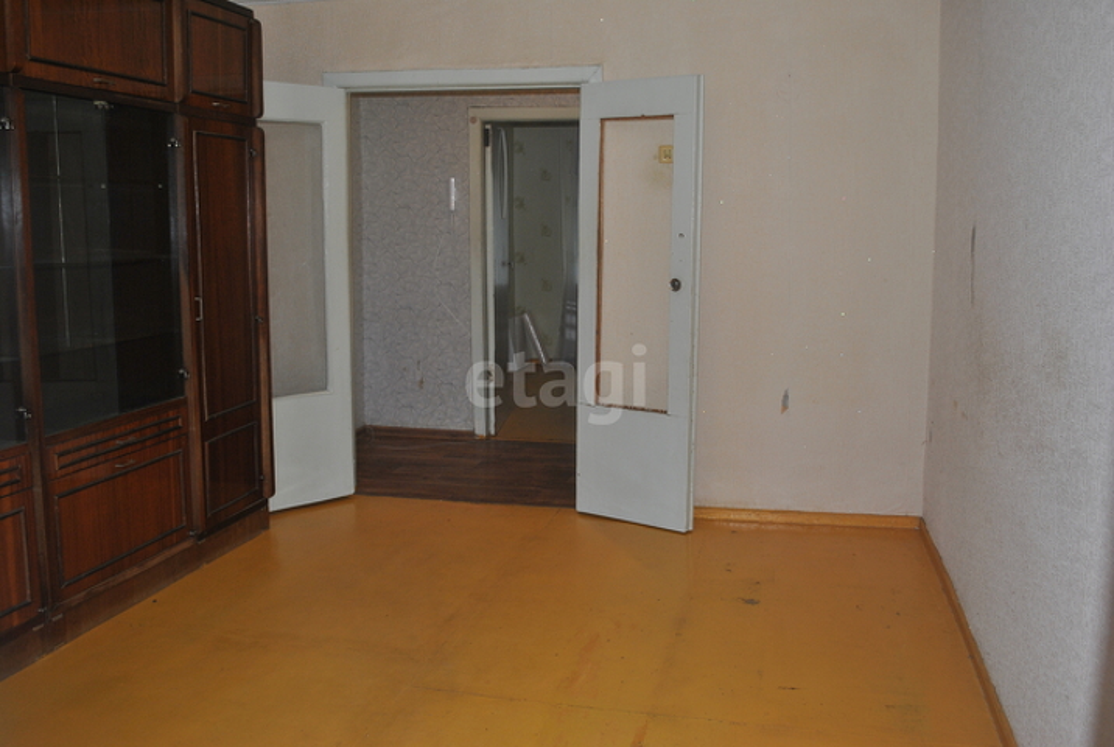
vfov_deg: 40.1
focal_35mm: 33
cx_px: 557
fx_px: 1023
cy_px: 374
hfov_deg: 57.1
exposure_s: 1/60
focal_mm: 22
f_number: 3.8
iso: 200
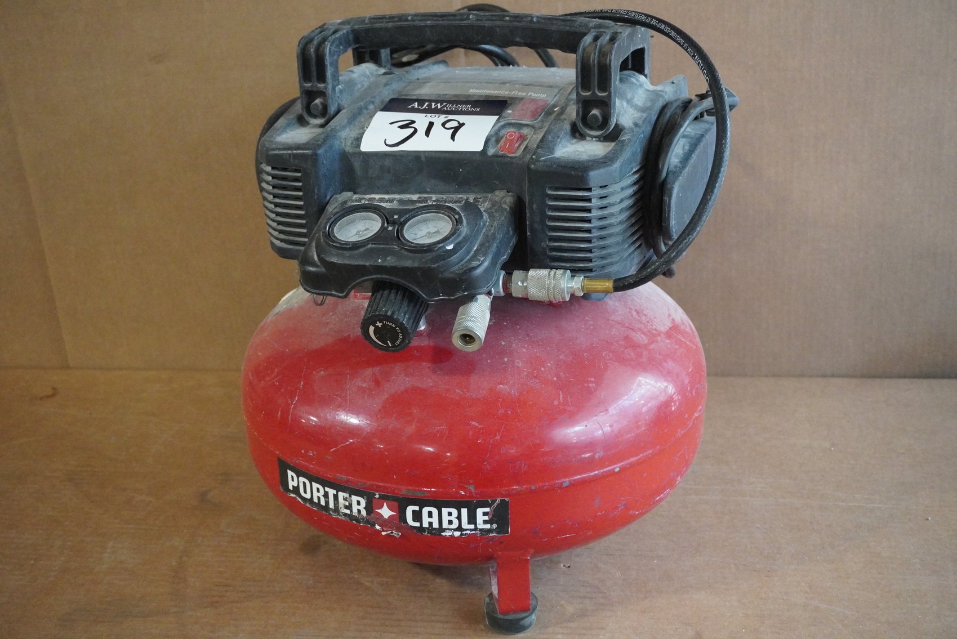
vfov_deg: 30.9
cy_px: 320
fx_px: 1157
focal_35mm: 44
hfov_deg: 44.9
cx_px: 478
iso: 6400
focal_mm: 29
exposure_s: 1/160
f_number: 4.5
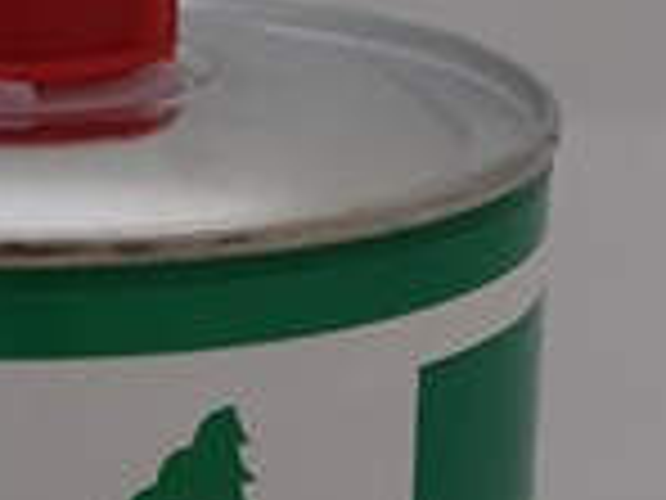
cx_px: 122
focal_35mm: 204
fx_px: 3925
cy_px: 809
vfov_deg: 7.1
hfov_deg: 9.7
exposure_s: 1/50
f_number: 3.2
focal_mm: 17.9
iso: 200
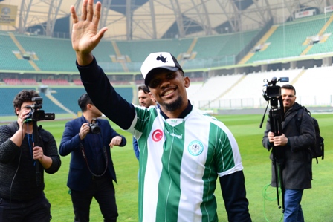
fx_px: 389
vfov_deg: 31.9
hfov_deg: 46.4
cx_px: 166
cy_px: 111
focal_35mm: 42
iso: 2200
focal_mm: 42
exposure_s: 1/2000
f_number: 4
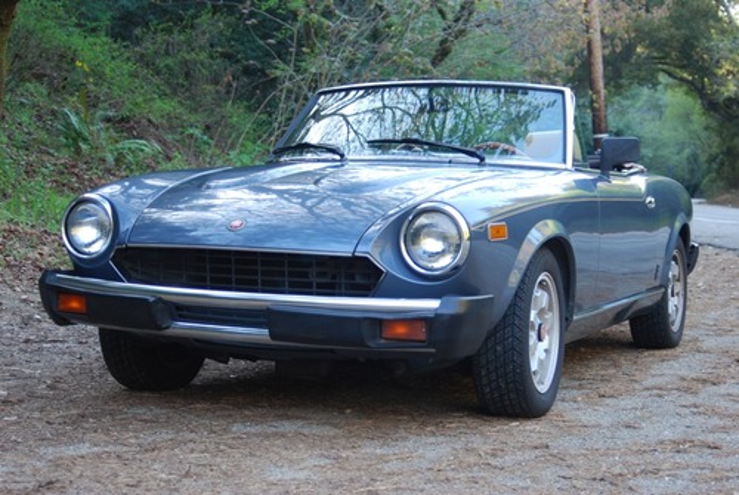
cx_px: 370
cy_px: 248
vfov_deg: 19.0
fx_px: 1480
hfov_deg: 28.0
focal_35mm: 72
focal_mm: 48
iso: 200
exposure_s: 1/50
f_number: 4.2
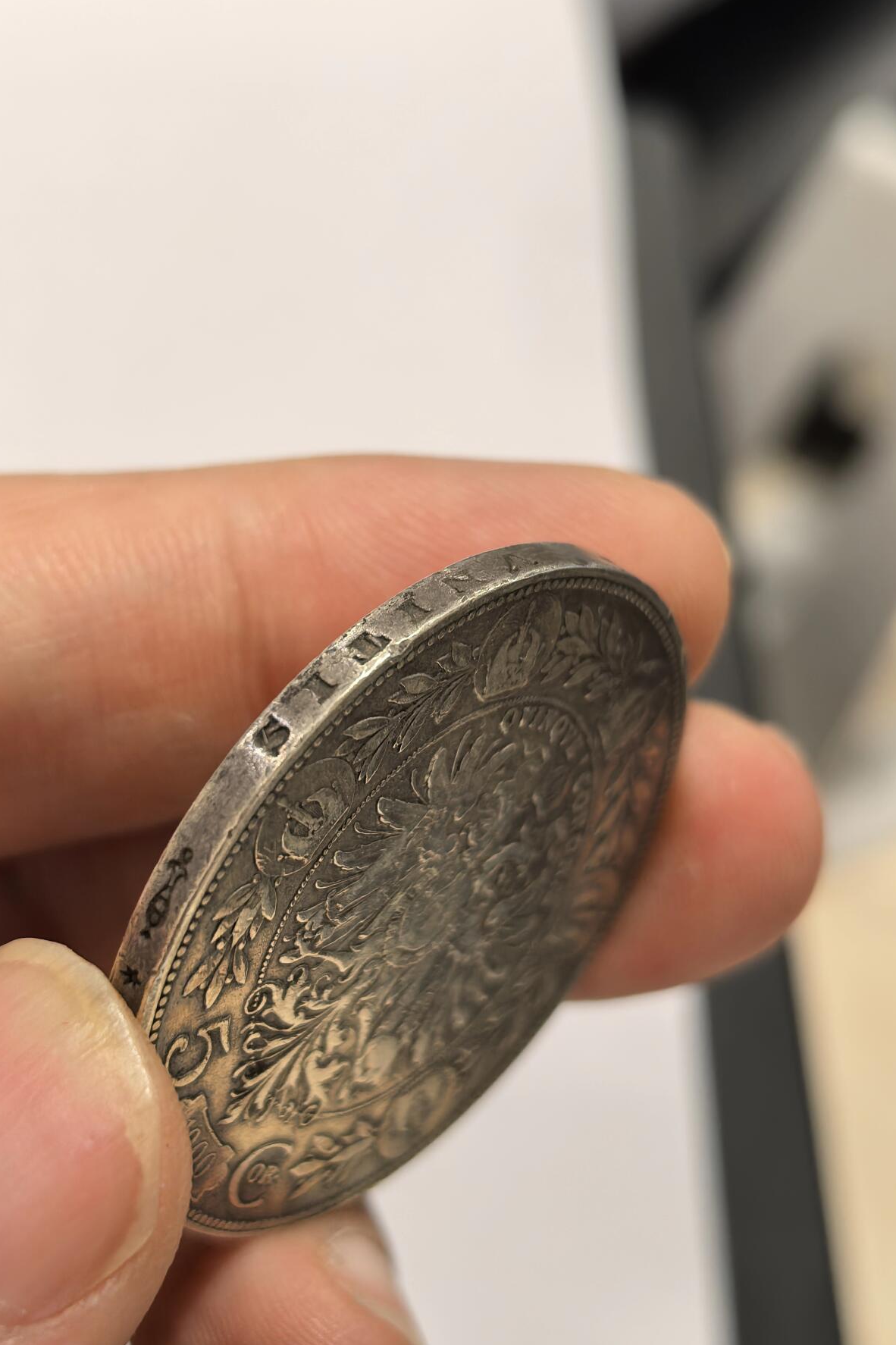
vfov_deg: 35.1
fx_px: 2129
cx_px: 410
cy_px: 665
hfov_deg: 23.8
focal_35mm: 57
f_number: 2
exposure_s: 1/100
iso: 250
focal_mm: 6.98
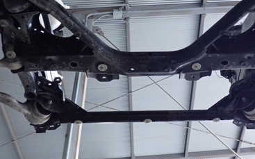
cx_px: 147
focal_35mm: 52
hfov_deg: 38.8
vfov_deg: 24.2
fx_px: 361
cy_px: 19
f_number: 2.3
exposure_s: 1/125
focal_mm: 5.4
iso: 640
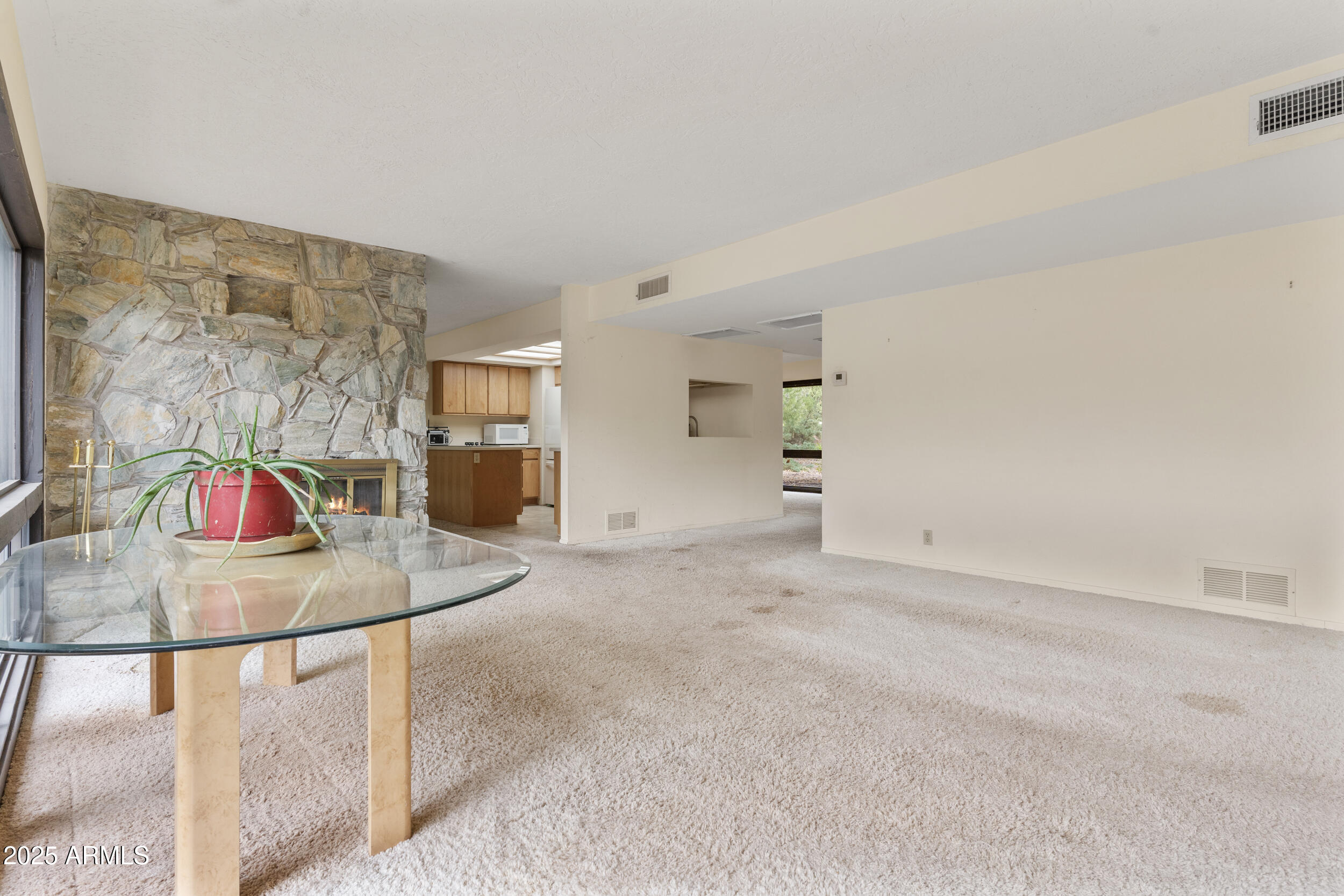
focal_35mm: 17
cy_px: 448
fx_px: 635
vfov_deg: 70.4
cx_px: 672
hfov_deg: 93.3
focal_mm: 17
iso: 250
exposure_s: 1/10
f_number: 9
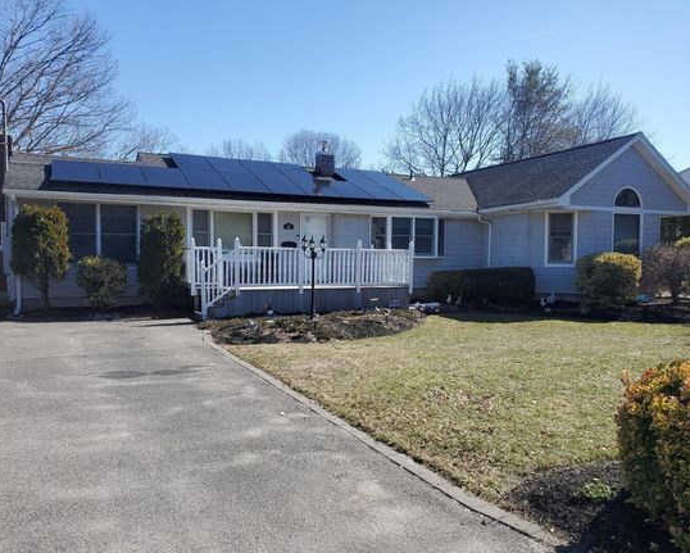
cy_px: 284
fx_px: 572
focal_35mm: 28
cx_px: 357
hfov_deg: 62.2
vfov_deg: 51.6
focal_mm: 4.3
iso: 50
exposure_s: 1/1127
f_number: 2.4
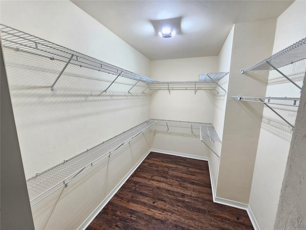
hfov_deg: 106.2
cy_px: 115
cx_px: 153
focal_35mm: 13
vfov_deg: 89.9
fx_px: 115
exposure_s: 1/60
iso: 100
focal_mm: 2.2
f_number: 2.2
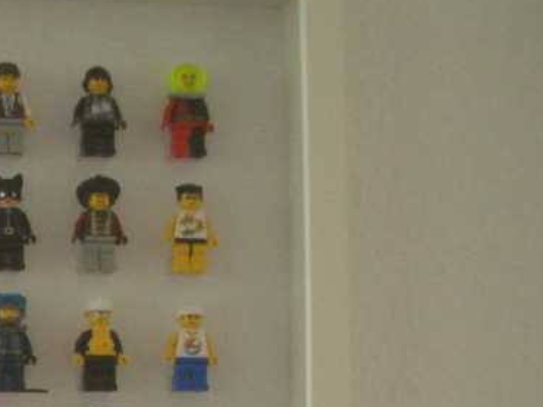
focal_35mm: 109
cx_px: -274
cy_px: 544
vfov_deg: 13.1
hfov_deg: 16.4
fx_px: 1709
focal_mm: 5.8
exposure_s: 1/20
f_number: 2.6
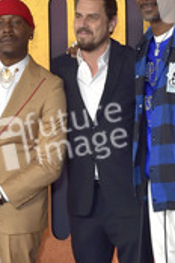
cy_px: 215
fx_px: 773
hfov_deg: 12.9
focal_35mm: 106
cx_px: 94
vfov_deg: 19.1
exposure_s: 1/250
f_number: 6.3
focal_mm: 46
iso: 800
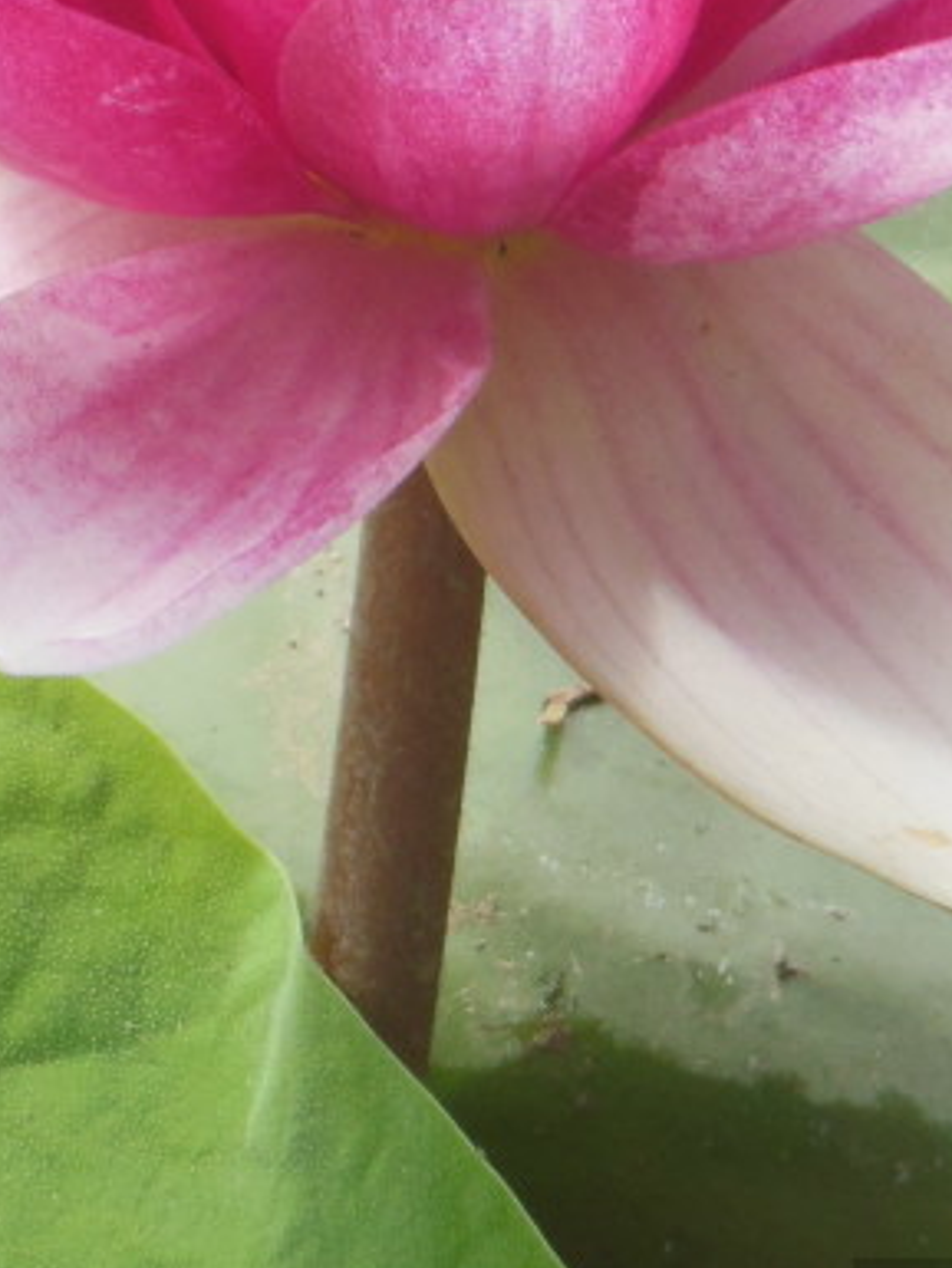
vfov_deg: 4.4
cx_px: 349
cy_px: -329
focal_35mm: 444
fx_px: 16272
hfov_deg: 3.4
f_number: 5.4
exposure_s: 1/250
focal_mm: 29.8
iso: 200
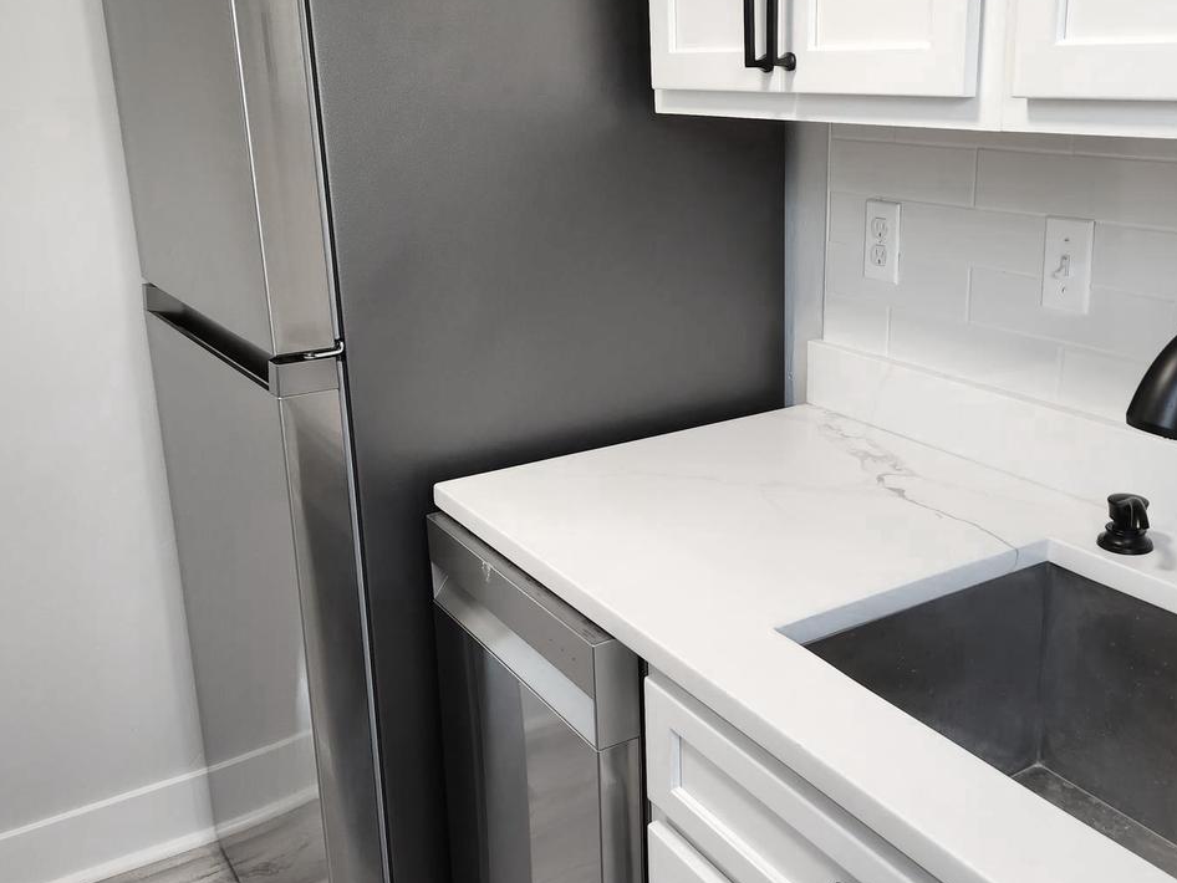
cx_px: 727
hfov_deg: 52.1
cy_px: 376
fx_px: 1190
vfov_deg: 40.6
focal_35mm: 35
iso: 125
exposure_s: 1/120
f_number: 1.8
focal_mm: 5.4
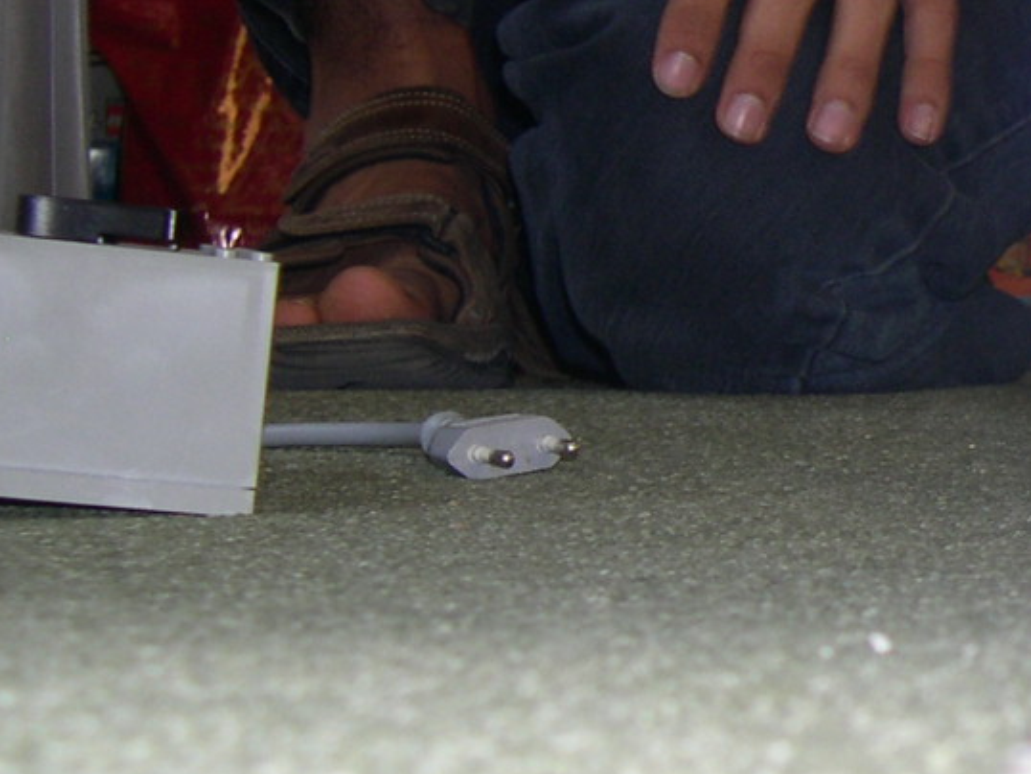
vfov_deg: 13.1
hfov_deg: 16.6
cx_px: 1272
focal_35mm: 113
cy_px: 184
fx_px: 3367
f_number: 2.8
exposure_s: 1/60
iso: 100
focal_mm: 8
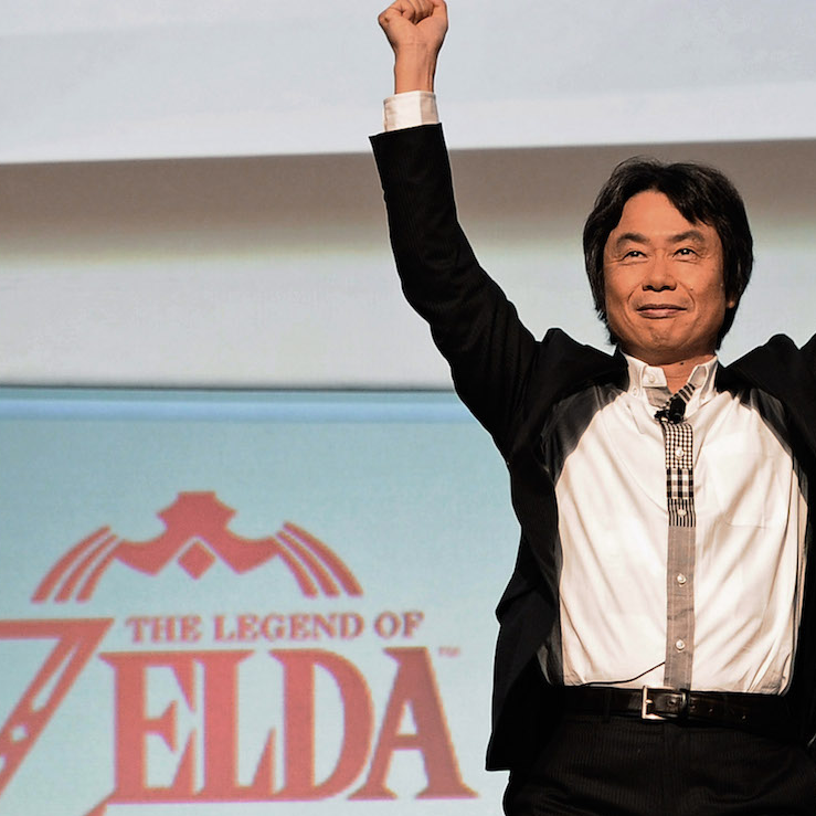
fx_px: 3174
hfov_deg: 14.6
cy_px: 402
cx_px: 513
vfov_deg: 14.7
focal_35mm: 119
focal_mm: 86
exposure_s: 1/250
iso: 1600
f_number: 2.8
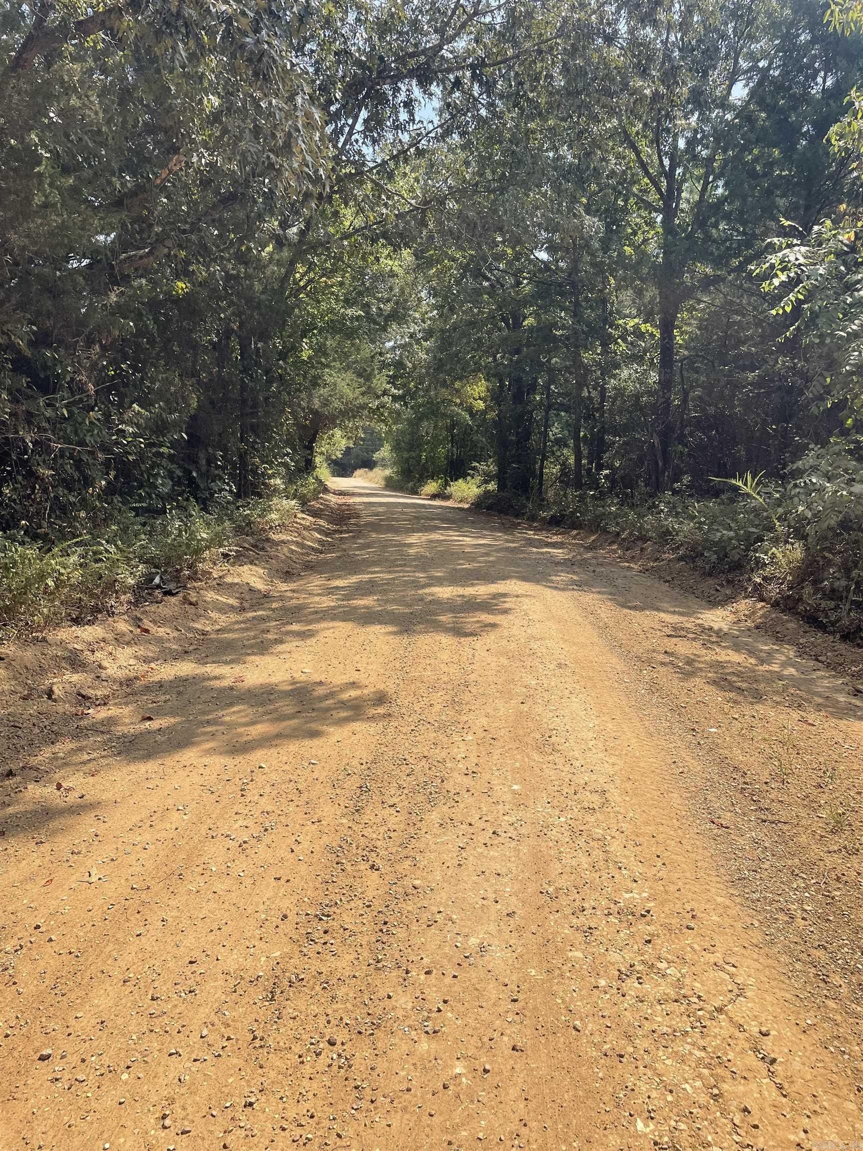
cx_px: 432
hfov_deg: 53.1
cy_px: 576
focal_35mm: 26
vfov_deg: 67.3
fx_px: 864
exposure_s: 1/2618
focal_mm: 4.2
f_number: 1.6
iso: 32
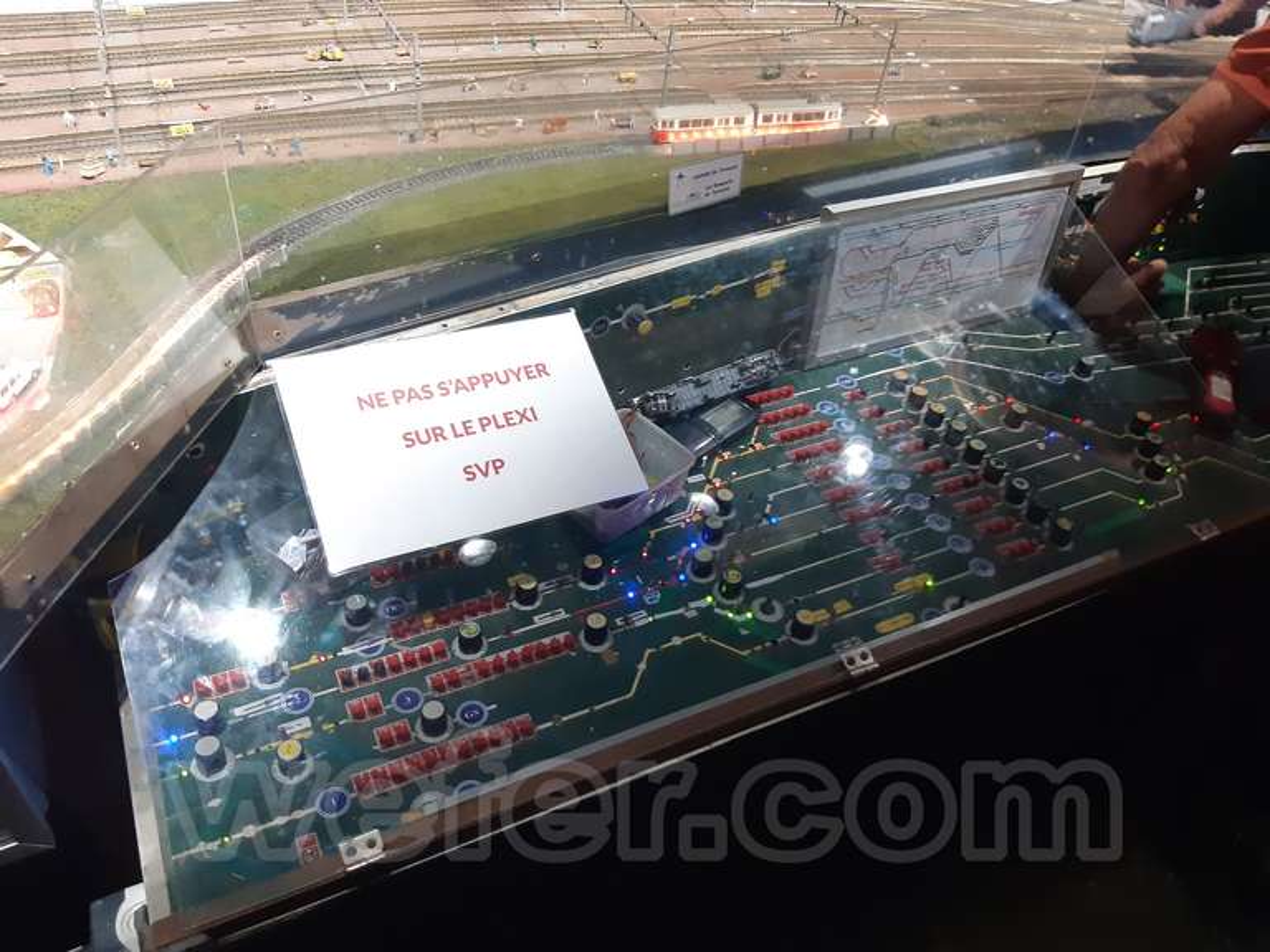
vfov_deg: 53.1
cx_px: 635
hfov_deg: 67.3
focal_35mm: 26
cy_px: 476
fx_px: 954
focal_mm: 3.92
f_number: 1.7
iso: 320
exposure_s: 1/25
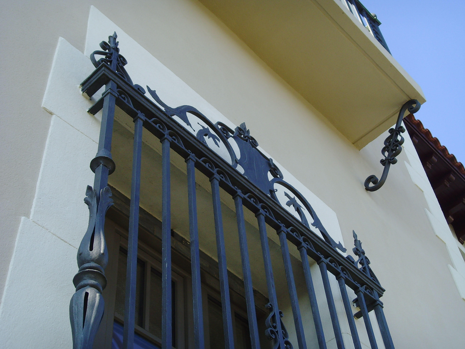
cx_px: 232
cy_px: 174
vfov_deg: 24.4
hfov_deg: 32.2
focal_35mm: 60
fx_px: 806
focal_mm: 10.2
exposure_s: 1/180
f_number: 3.9
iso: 80
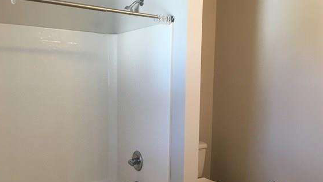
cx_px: 176
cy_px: 124
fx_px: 308
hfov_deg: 55.2
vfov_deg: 32.5
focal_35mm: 36
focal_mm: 4.15
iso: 50
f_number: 2.2
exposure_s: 1/30
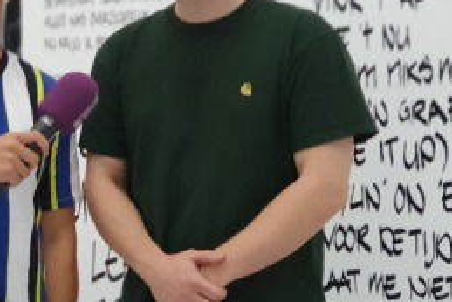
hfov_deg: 19.3
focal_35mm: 104
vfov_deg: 13.2
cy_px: 114
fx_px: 1306
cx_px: 59
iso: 800
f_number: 2.4
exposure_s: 1/50
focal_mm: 6
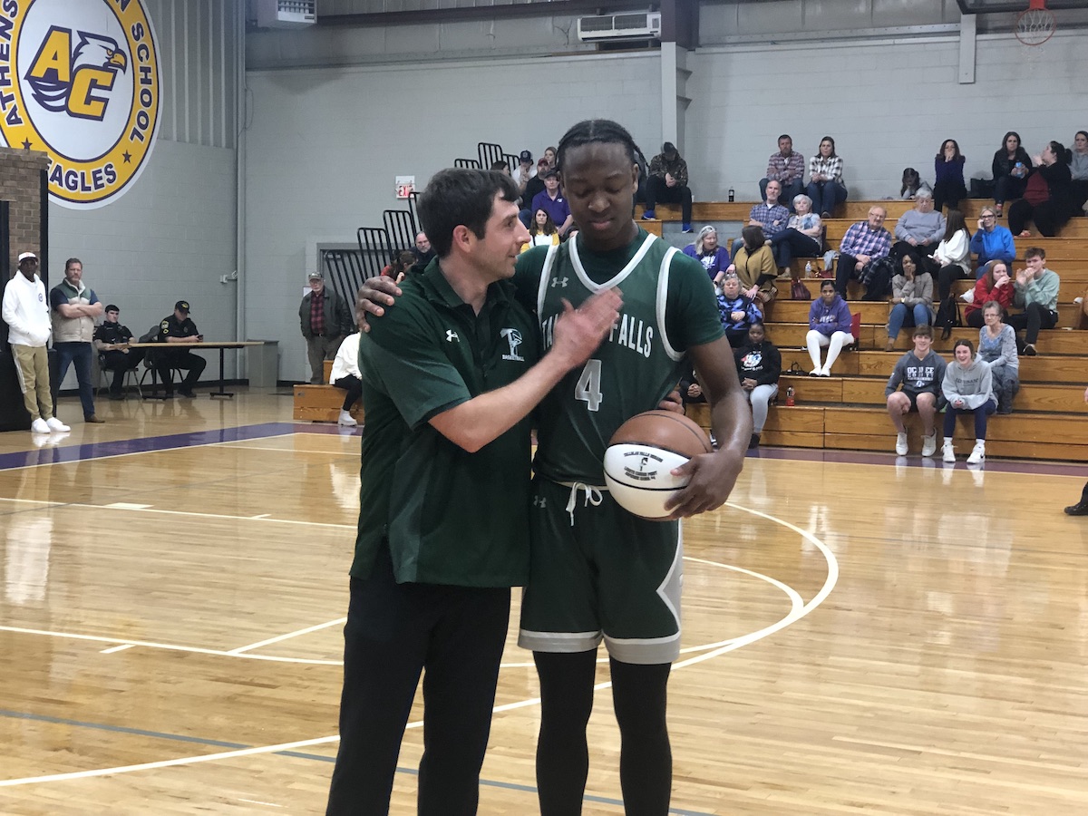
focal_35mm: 57
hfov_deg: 33.8
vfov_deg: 25.7
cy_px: 408
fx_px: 1792
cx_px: 544
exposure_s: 1/60
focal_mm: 6.6
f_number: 2.8
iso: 500
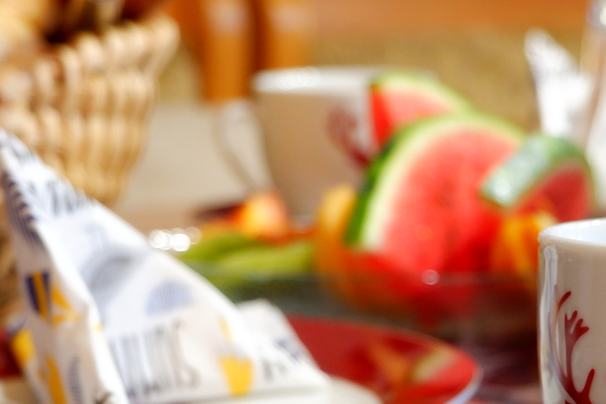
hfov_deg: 20.0
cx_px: 495
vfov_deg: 13.5
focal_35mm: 101
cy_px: 316
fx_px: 1700
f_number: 4.5
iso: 1600
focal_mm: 29.6
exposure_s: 1/34
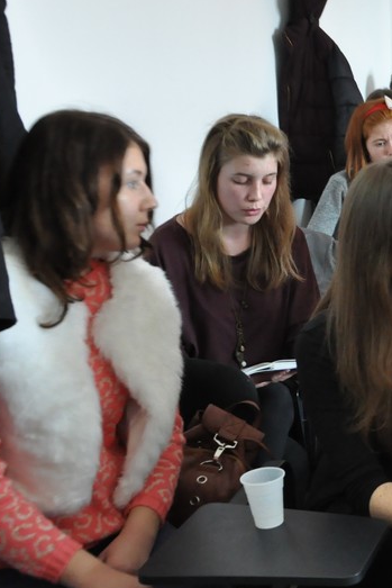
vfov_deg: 28.0
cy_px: 279
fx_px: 1177
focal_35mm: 72
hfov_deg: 16.8
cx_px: 621
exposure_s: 1/15
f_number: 4.5
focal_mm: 21
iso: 1600
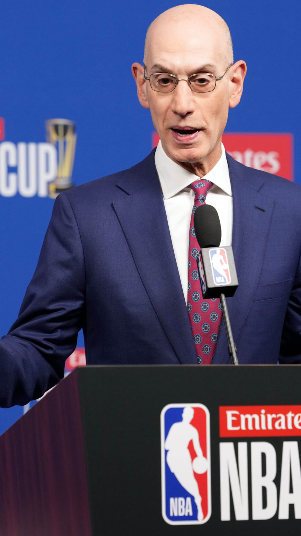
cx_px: 175
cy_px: 281
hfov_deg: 4.6
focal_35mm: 263
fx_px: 3734
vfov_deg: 8.2
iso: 1250
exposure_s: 1/500
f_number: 3.2
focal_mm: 150
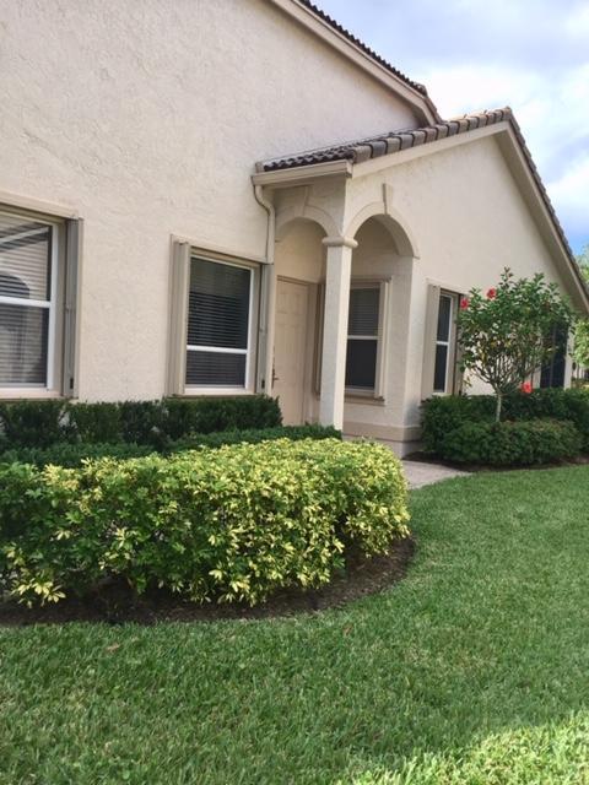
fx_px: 658
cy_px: 392
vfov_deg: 61.7
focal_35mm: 29
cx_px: 294
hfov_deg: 48.2
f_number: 2.2
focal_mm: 4.15
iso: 32
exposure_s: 1/842
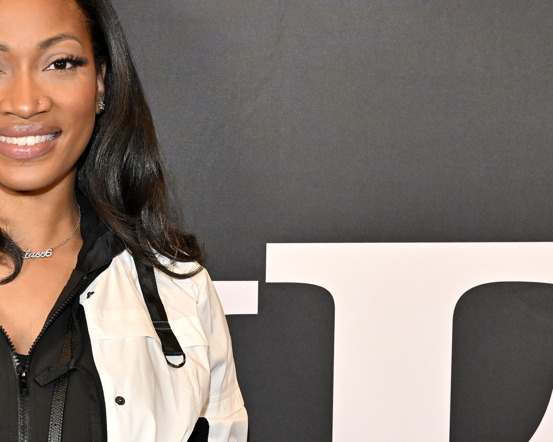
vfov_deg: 11.3
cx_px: -22
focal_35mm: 136
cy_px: 396
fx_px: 2226
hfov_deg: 13.9
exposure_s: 1/200
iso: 800
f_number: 5
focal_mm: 47
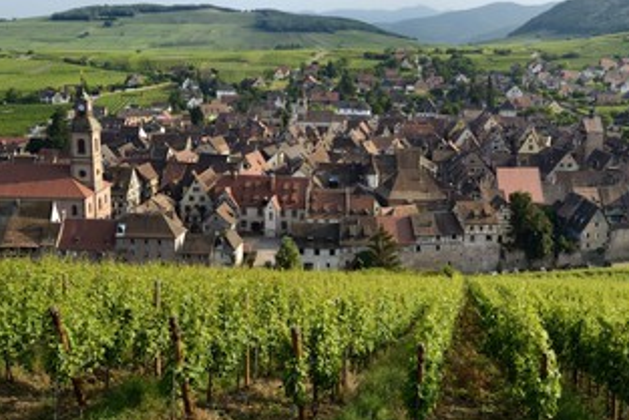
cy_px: 183
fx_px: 822
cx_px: 406
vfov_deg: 28.6
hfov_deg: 41.5
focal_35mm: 47
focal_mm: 35
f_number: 7.1
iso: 200
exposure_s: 1/320
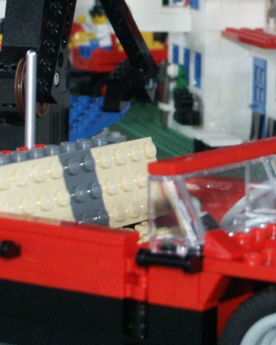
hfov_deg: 8.9
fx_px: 1764
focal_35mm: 173
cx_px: 283
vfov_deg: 11.1
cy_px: 18
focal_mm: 13.31
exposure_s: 1/45
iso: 200
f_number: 4
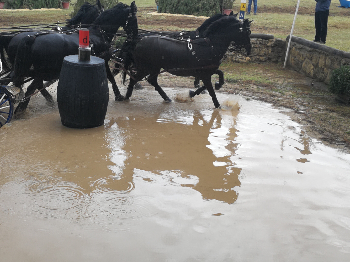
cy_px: 105
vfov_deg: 32.1
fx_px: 455
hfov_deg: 41.7
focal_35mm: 45
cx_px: 125
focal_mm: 3.95
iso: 50
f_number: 4
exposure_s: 1/312
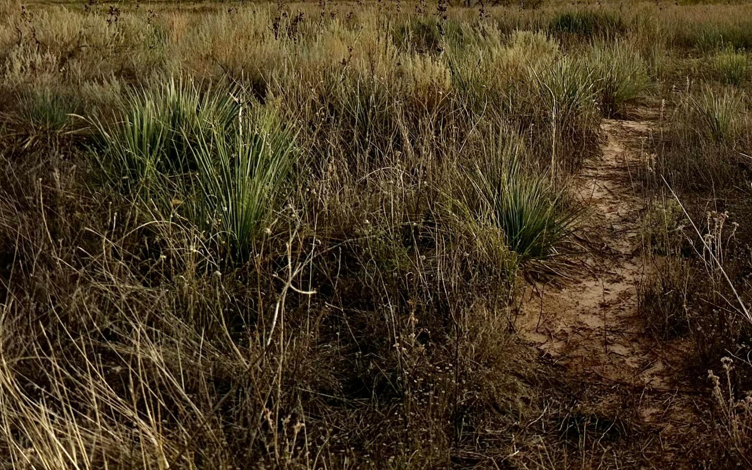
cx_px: 695
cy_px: -31
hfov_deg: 38.6
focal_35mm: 48
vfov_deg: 25.2
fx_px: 984
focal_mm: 6.86
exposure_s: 1/121
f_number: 1.78
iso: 80
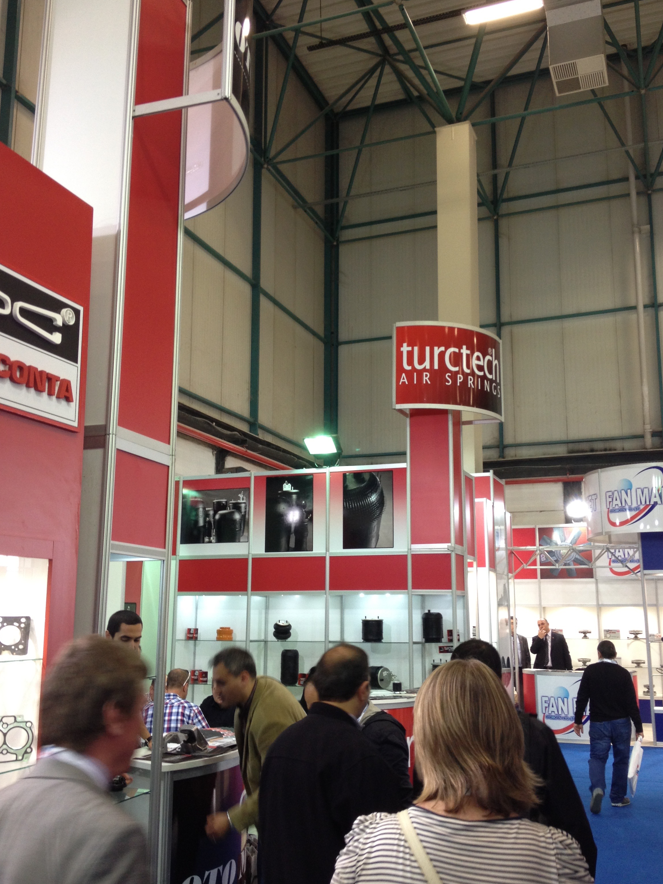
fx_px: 945
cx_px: 349
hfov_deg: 38.7
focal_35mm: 37
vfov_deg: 50.1
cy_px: 452
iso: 80
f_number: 2.4
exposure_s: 1/40
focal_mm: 4.28
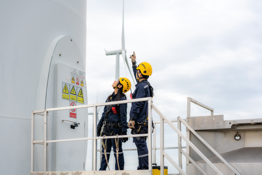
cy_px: 88
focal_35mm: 55
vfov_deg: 24.6
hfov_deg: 36.2
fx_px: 400
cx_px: 131
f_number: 4
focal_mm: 55
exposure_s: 1/400
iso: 100
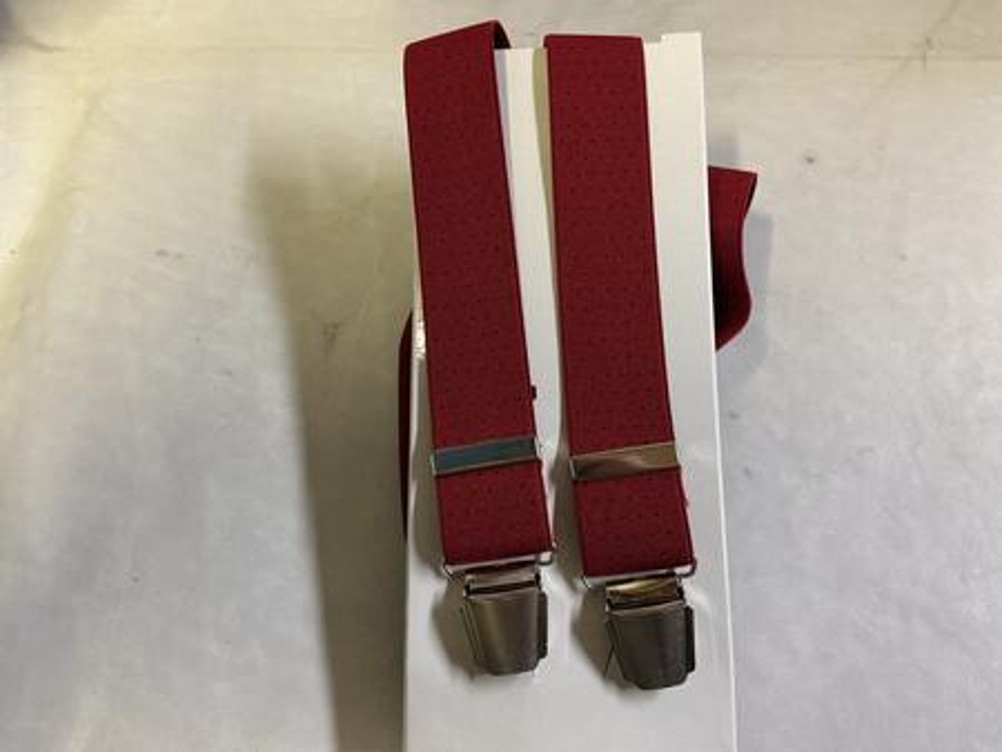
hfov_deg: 61.6
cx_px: 501
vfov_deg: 48.3
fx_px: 840
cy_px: 376
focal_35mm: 29
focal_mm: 3
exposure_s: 1/50
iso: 125
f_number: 1.8
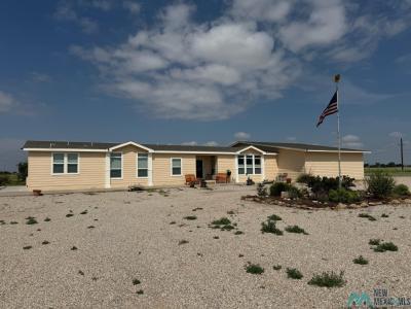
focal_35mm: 24
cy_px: 154
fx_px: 285
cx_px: 206
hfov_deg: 71.6
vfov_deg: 56.8
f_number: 1.78
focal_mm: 6.76
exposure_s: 1/12346
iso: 64
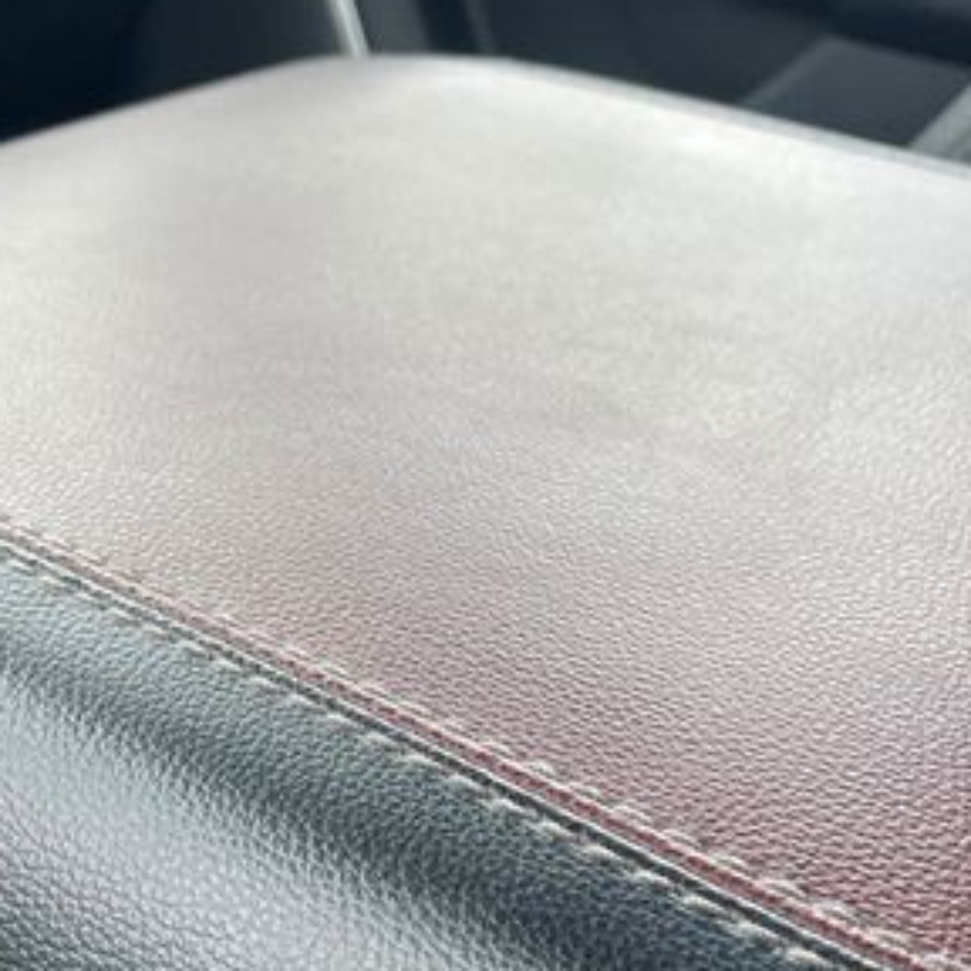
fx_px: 1619
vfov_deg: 33.0
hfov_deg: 32.6
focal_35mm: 51
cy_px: 681
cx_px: 223
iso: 64
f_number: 1.6
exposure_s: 1/108
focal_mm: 4.2
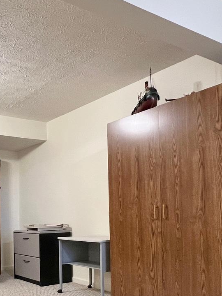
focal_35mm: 37
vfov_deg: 48.3
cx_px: 35
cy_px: 221
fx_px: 316
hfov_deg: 36.9
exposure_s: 1/60
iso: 320
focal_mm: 1.57
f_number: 1.8
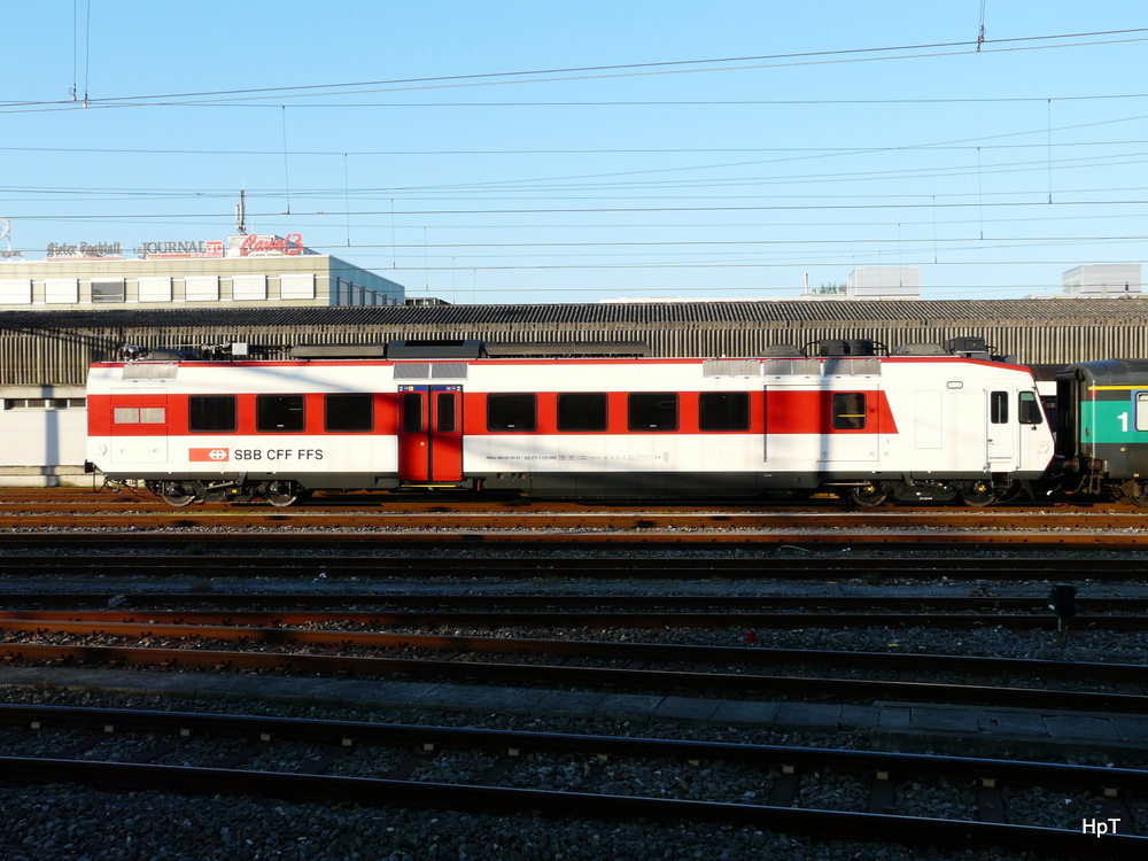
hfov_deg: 46.8
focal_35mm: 40
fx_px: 1327
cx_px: 574
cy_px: 430
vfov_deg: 36.0
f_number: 4.5
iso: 100
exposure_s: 1/250
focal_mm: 6.5
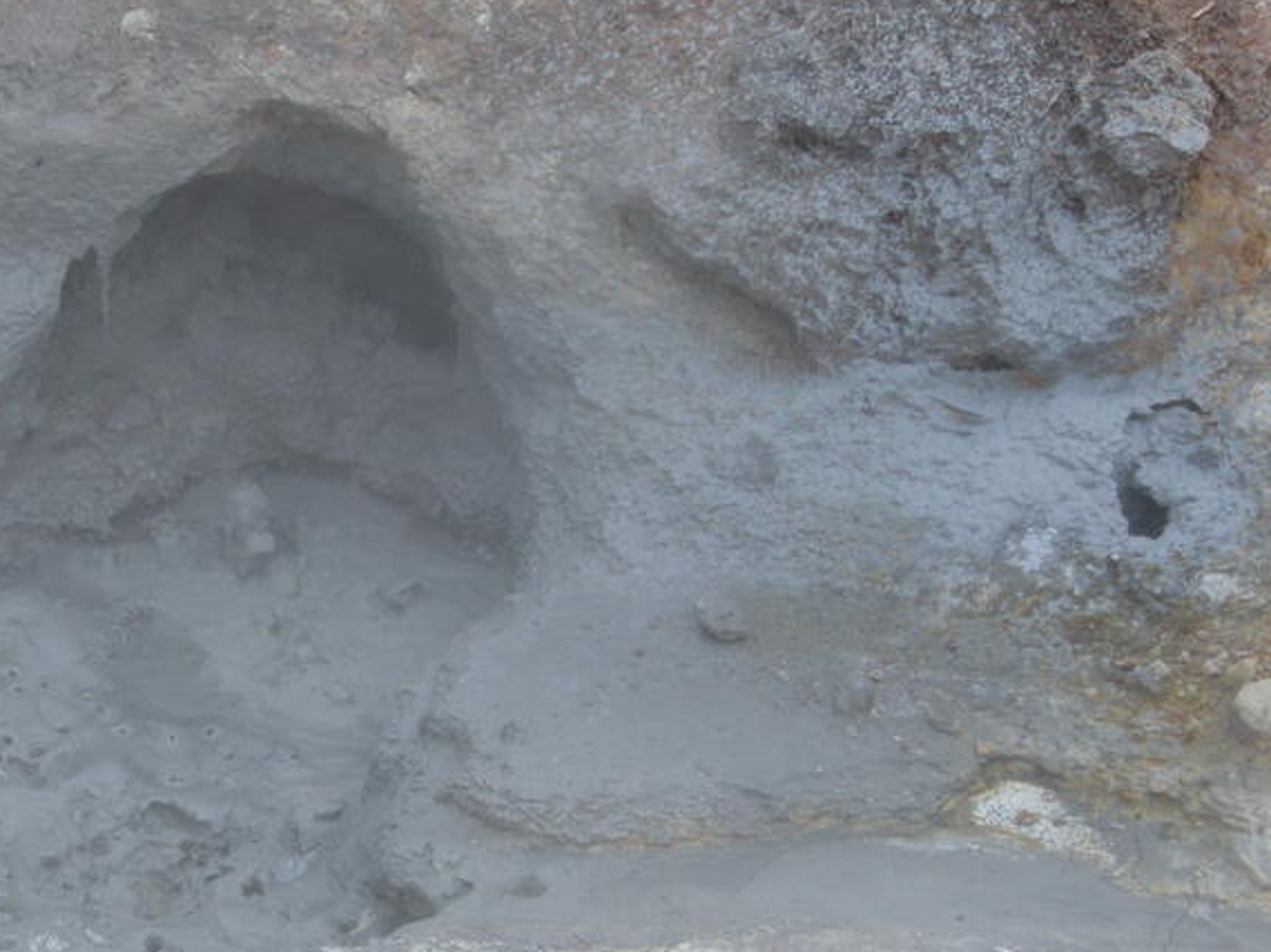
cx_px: 183
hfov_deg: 14.7
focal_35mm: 133
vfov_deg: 11.1
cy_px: 700
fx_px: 4881
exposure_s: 1/31.5
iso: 100
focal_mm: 15.7
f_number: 3.9
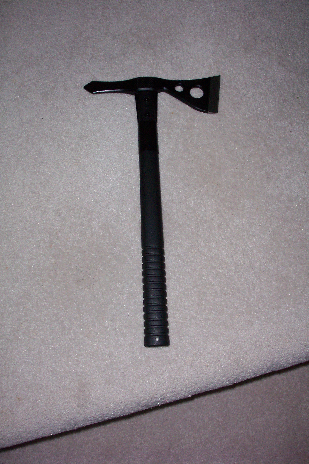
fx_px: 451
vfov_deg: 54.4
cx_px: 154
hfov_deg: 37.9
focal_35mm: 35
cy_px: 232
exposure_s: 1/30
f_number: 2.8
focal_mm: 7.5
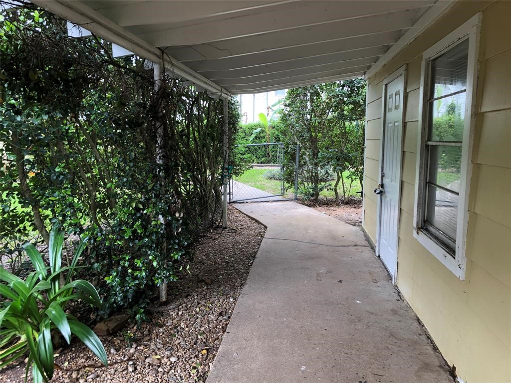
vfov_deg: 49.7
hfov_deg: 63.4
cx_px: 256
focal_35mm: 28
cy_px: 192
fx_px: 413
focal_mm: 3.99
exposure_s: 1/120
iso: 50
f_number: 1.8
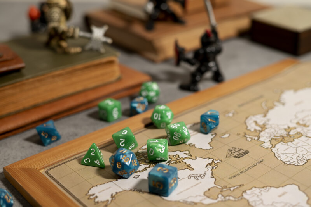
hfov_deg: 39.6
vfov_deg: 27.0
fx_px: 432
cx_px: 156
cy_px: 104
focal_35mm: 50
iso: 125
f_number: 4
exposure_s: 1/125
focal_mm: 50
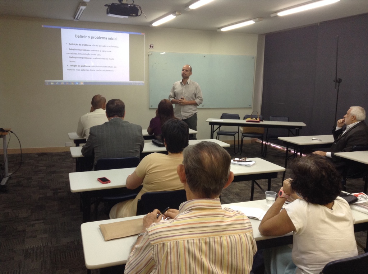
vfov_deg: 42.8
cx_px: 184
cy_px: 137
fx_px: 350
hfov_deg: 55.4
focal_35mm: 33
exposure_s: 1/24
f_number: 2.4
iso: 50
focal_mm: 3.3
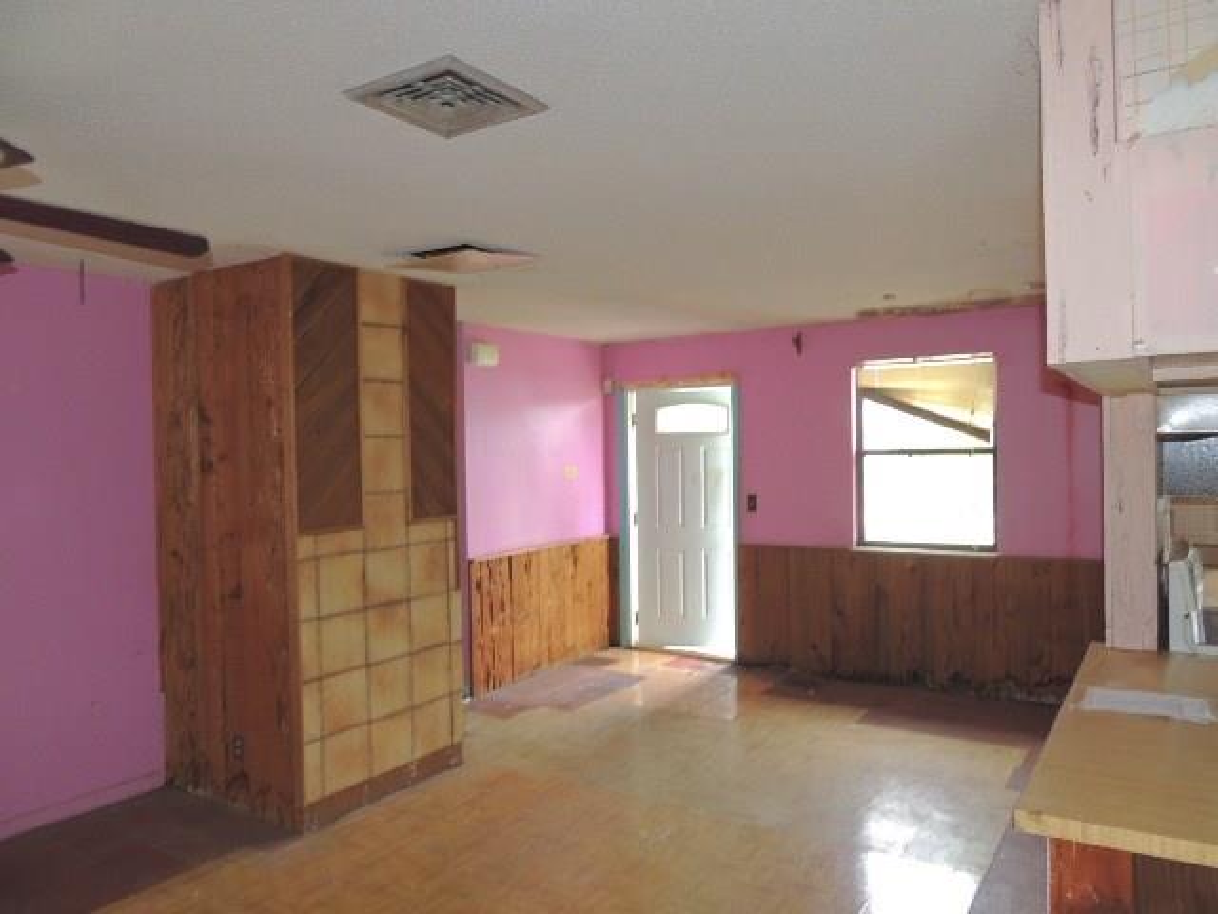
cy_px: 457
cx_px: 609
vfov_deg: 56.8
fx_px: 844
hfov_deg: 71.6
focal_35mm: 24
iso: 280
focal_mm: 4.3
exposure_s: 1/40
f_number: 3
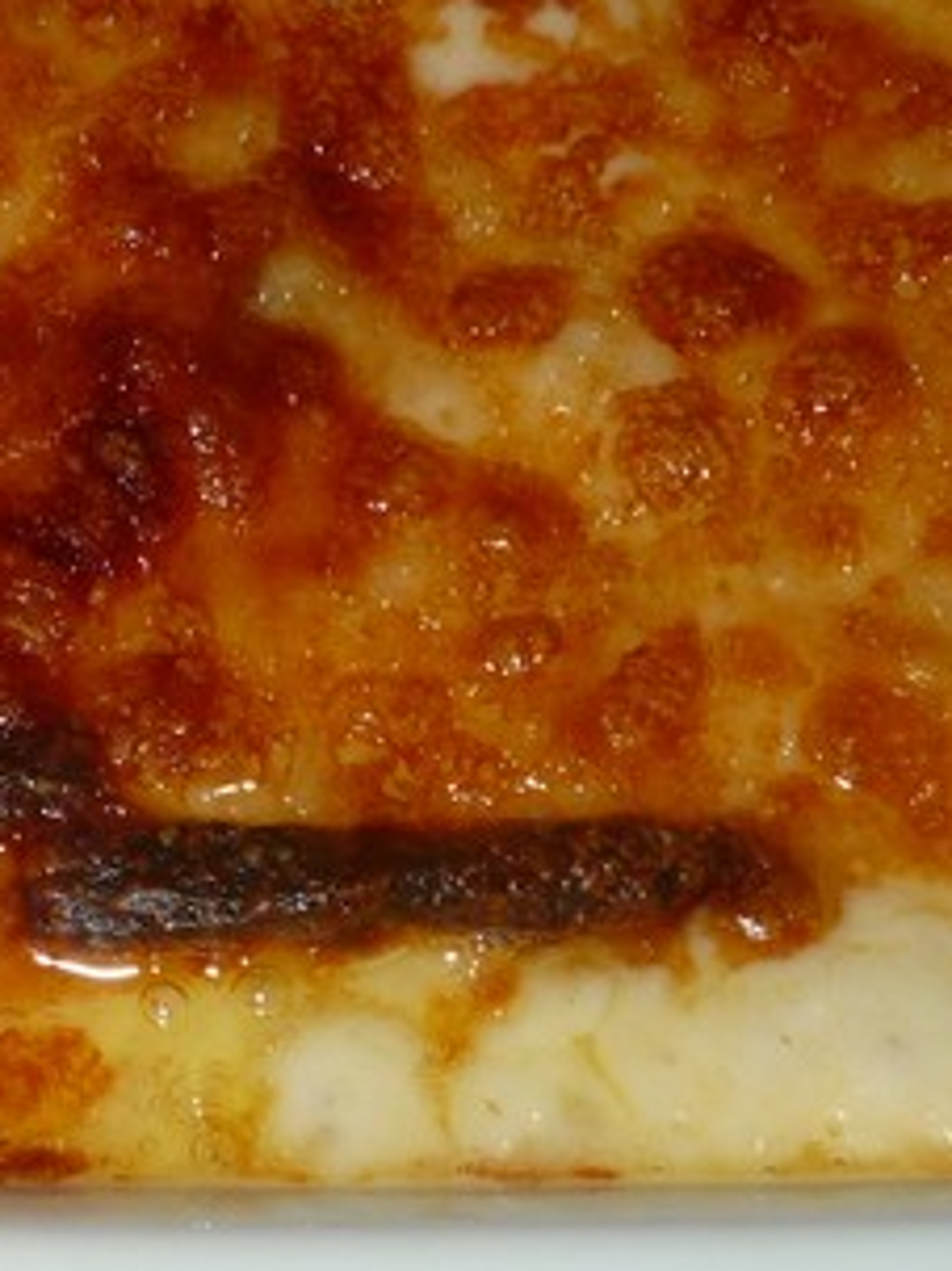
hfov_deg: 11.0
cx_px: -231
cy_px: 76
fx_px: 4844
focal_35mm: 132
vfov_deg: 14.8
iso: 100
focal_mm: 8.8
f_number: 4.9
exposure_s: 1/40
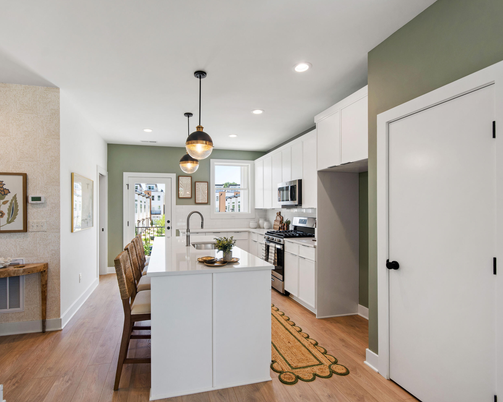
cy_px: 200
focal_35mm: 17
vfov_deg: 77.0
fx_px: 253
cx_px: 228
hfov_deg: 89.4
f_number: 8
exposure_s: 1/10
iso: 100
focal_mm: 10
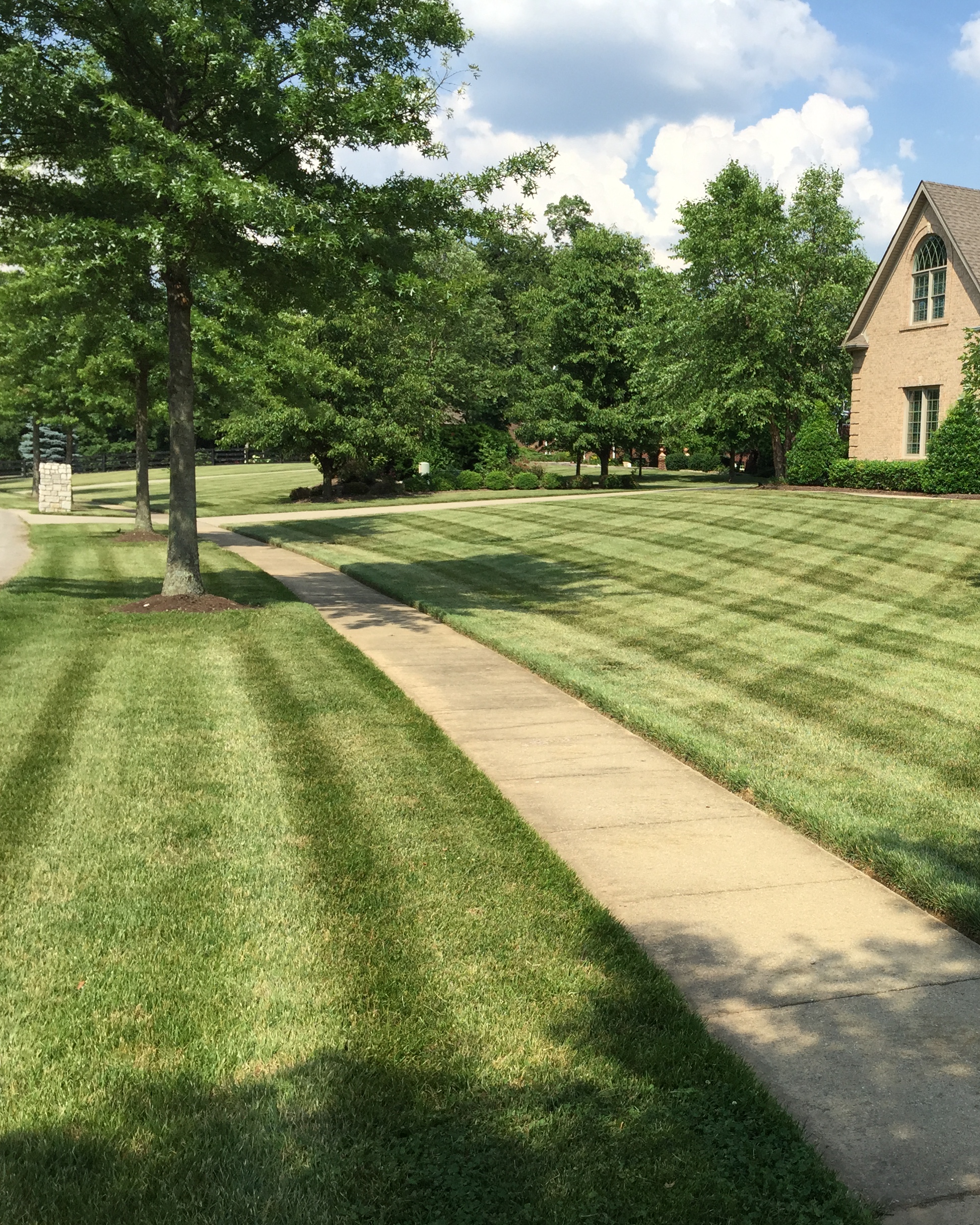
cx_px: 818
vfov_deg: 47.9
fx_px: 1378
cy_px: 616
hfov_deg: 37.4
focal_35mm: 38
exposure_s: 1/1721
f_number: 2.2
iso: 32
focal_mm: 4.15
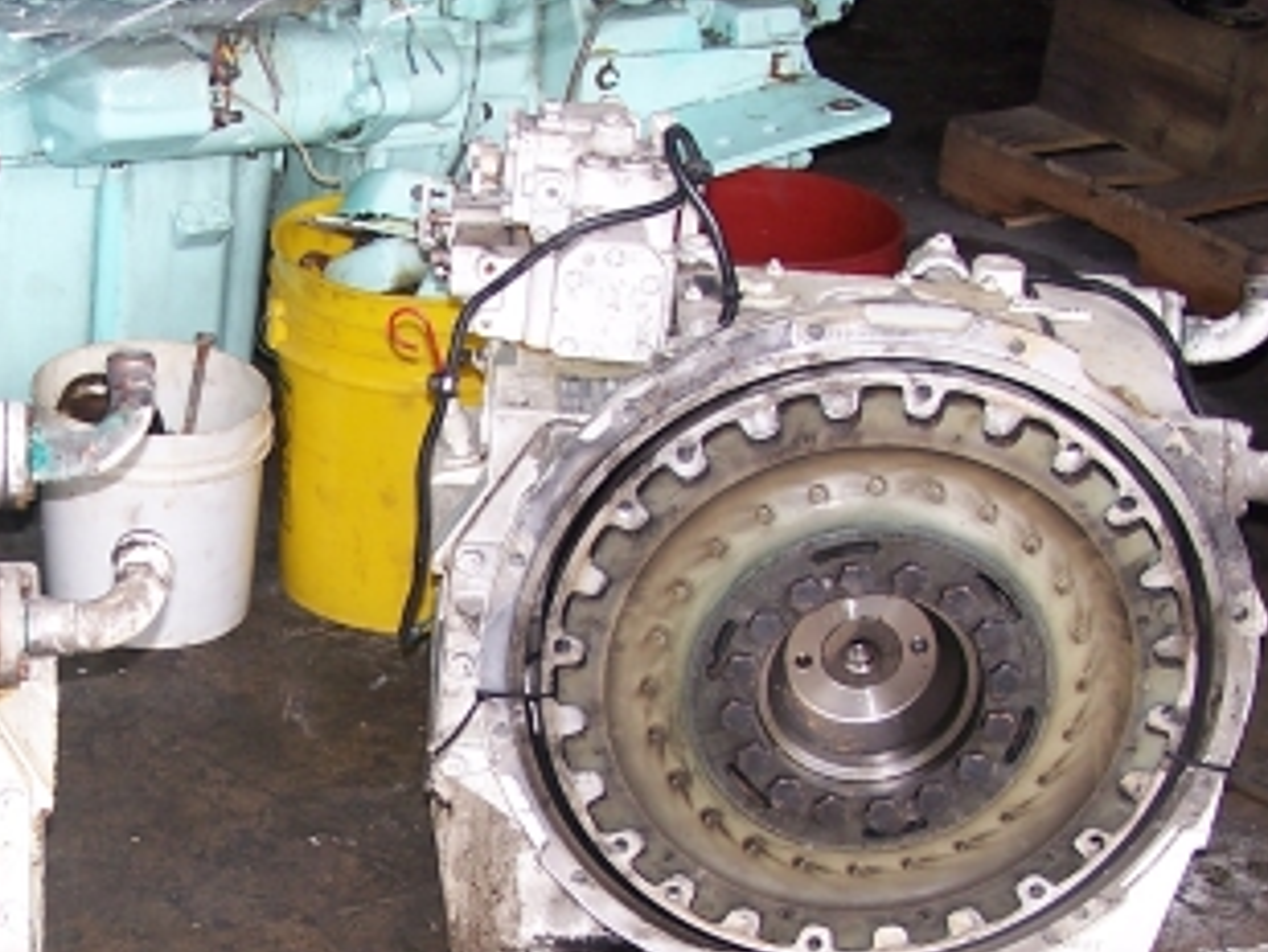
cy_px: 728
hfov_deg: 20.8
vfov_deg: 15.8
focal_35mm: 93
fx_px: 3408
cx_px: 203
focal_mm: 8
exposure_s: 1/60
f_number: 3.2
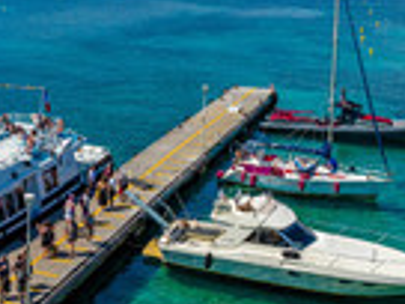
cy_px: 119
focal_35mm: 66
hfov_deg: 27.5
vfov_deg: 22.2
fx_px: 772
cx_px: -9
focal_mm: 12.3
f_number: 6.3
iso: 200
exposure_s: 1/1000
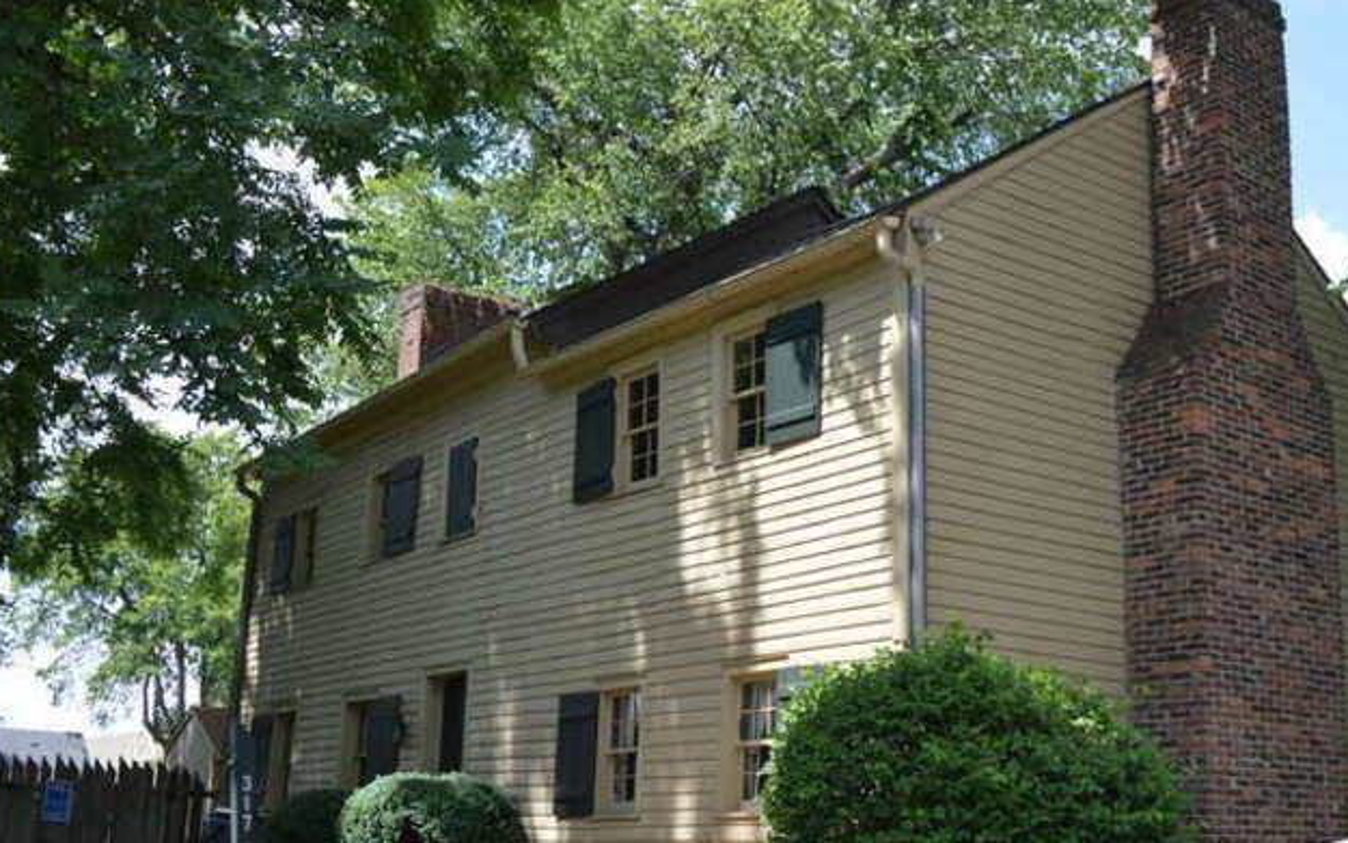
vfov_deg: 29.9
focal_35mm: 43
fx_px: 1580
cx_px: 807
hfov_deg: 46.0
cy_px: 468
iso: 100
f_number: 6.3
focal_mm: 22
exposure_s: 1/160
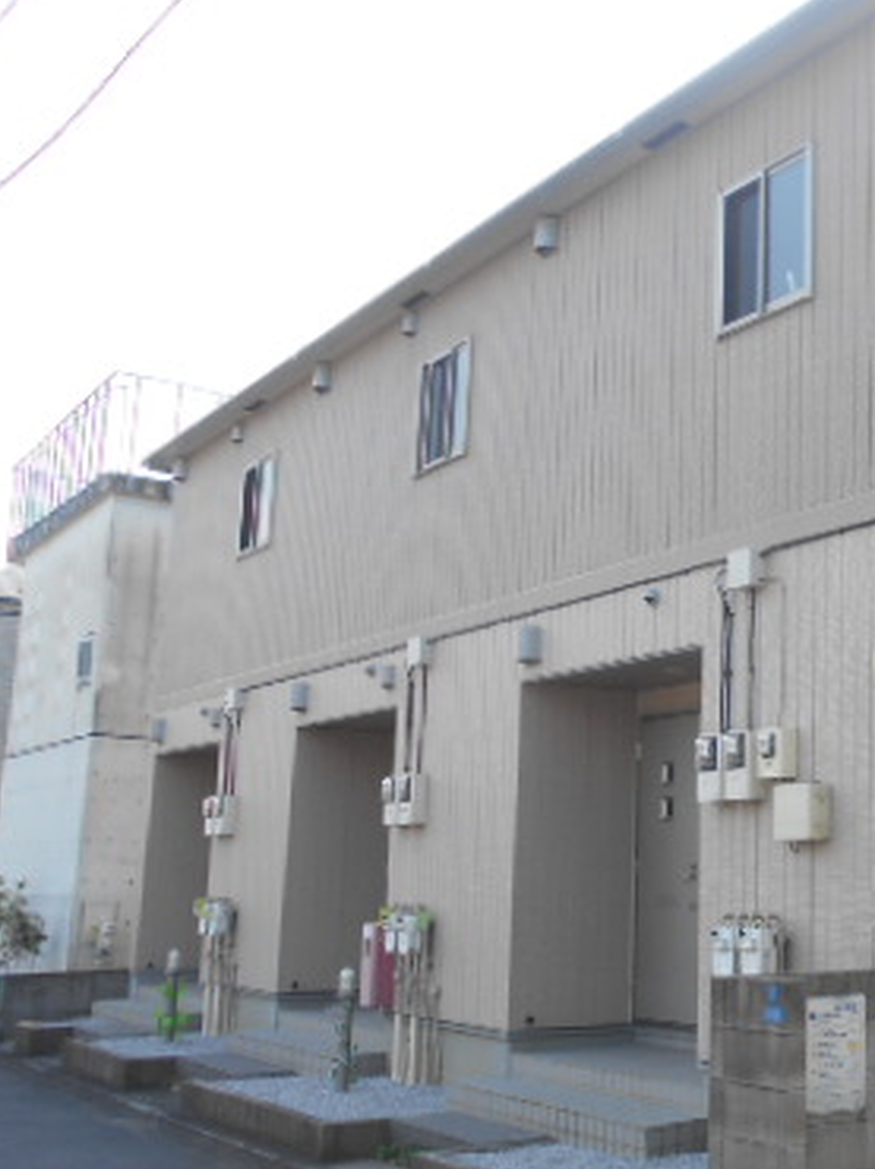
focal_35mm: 45
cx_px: 824
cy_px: 512
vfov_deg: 42.0
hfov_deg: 30.4
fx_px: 1518
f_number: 3.2
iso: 80
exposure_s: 1/320
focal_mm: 4.6
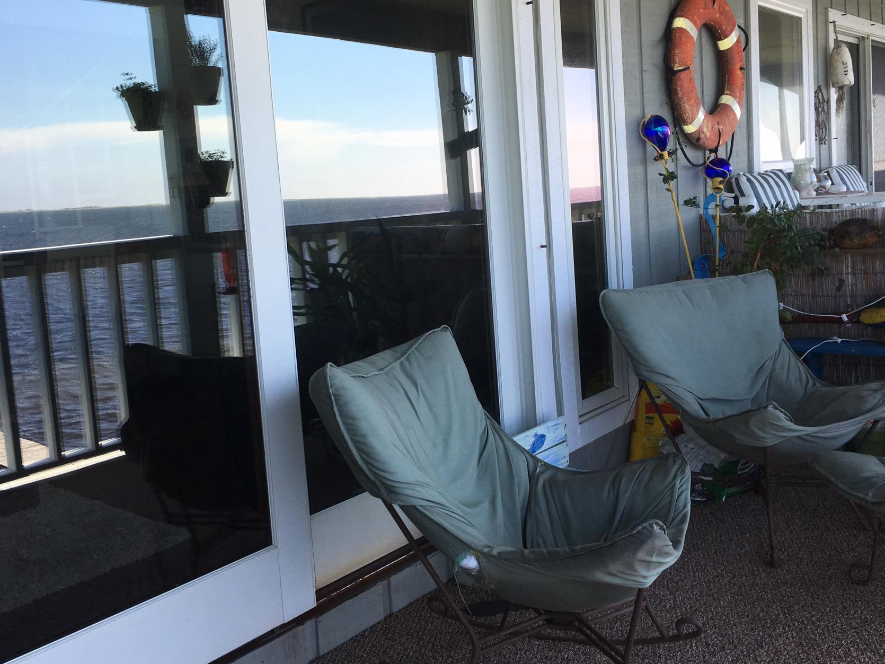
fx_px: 895
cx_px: 424
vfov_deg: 40.7
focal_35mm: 35
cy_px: 296
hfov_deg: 52.6
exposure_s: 1/329
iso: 25
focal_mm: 4.15
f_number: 2.2
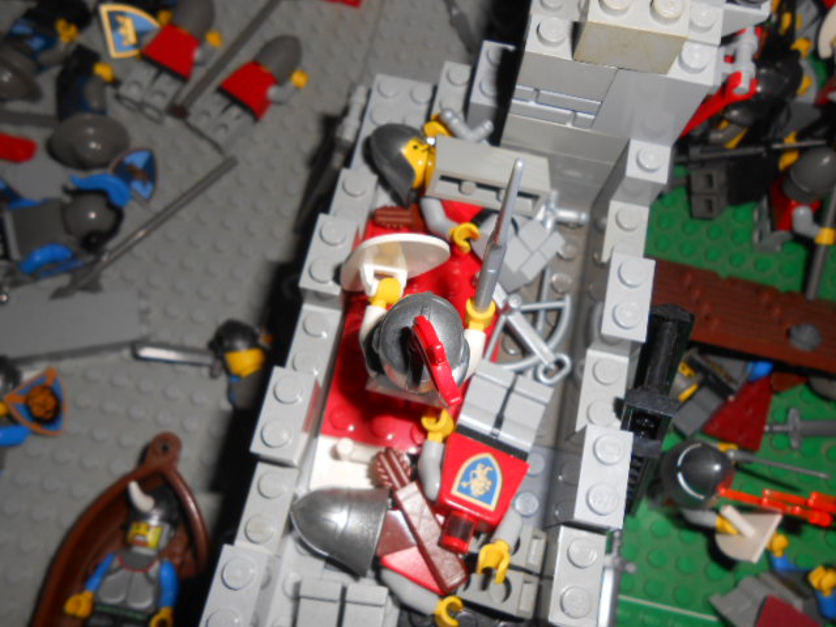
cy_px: 314
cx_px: 418
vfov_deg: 46.8
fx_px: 725
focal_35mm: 30
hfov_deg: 60.0
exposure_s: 1/25
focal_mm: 5.3
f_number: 11.9
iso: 80
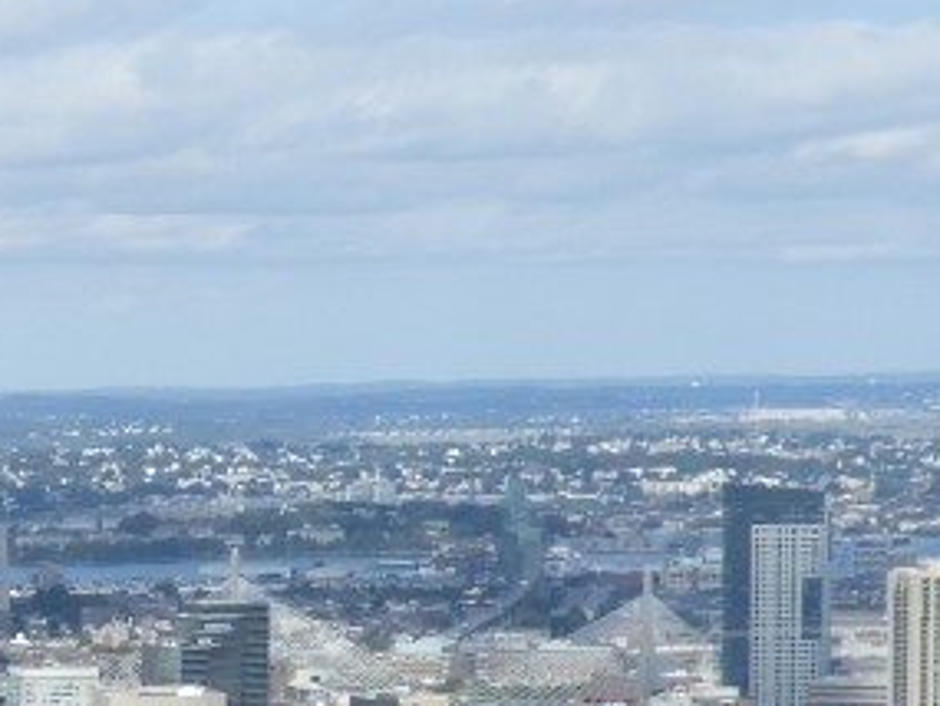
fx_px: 4808
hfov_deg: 10.1
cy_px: 795
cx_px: -1131
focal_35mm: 177
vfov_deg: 8.3
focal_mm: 6.3
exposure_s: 1/1000
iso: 100
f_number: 3.8
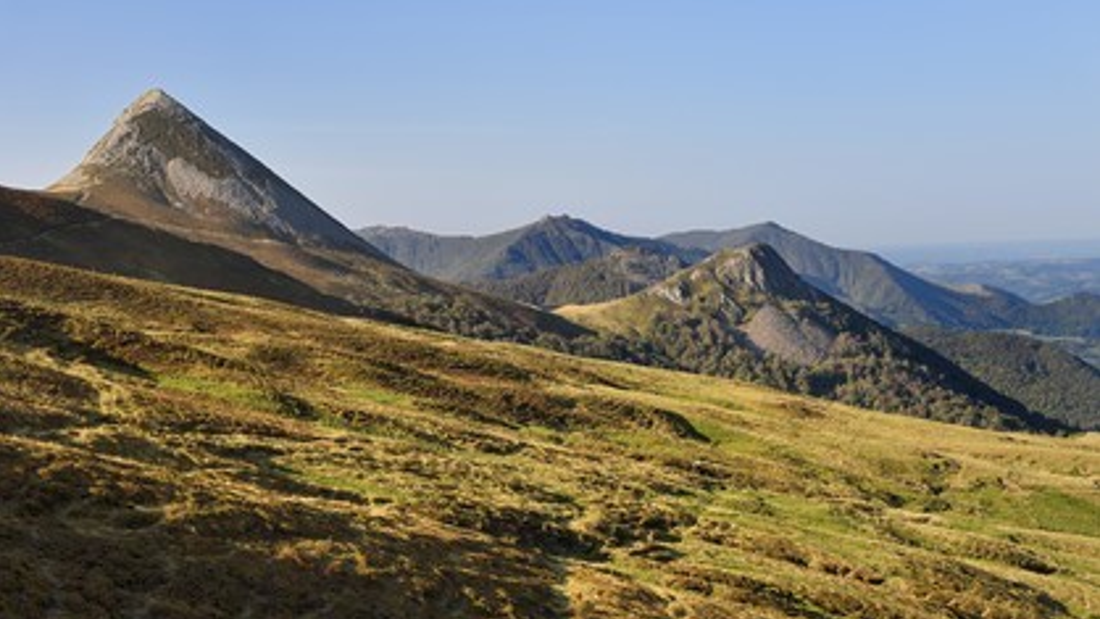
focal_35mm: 59
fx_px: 1721
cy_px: 358
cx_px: 550
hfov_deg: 35.5
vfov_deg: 20.4
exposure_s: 1/320
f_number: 10
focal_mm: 56
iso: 200
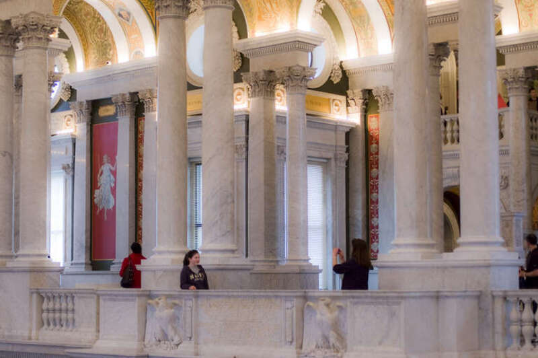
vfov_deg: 18.2
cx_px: 269
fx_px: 1120
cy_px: 179
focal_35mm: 75
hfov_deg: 27.0
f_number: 2
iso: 200
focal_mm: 50
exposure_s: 1/30
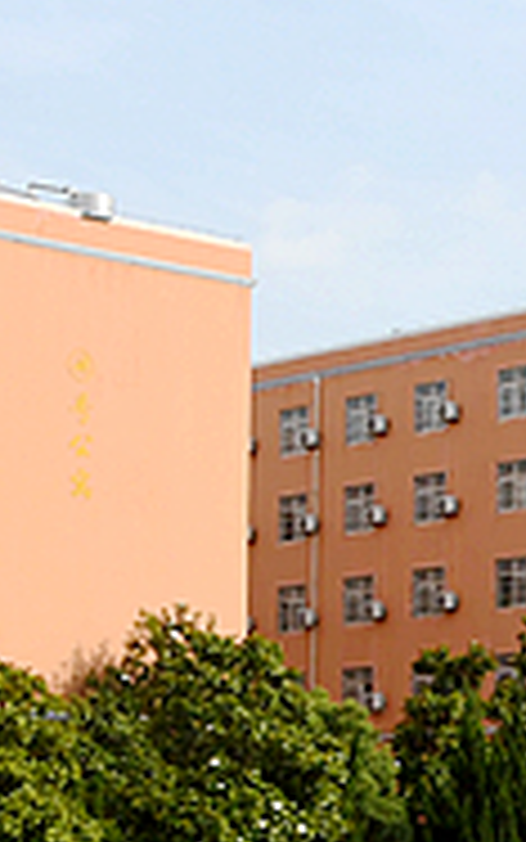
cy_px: 858
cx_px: 1106
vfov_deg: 15.6
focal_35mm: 131
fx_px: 3002
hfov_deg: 9.3
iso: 400
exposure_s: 1/500
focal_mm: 20
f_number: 13
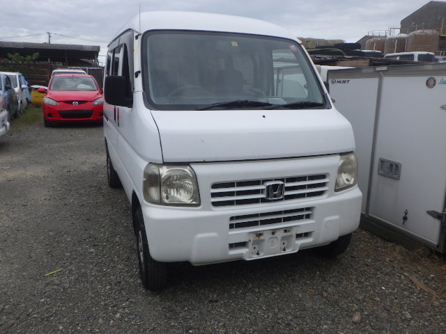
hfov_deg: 63.4
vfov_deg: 49.7
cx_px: 223
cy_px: 167
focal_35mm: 28
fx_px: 361
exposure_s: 1/500
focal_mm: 5
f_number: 4.2
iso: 125
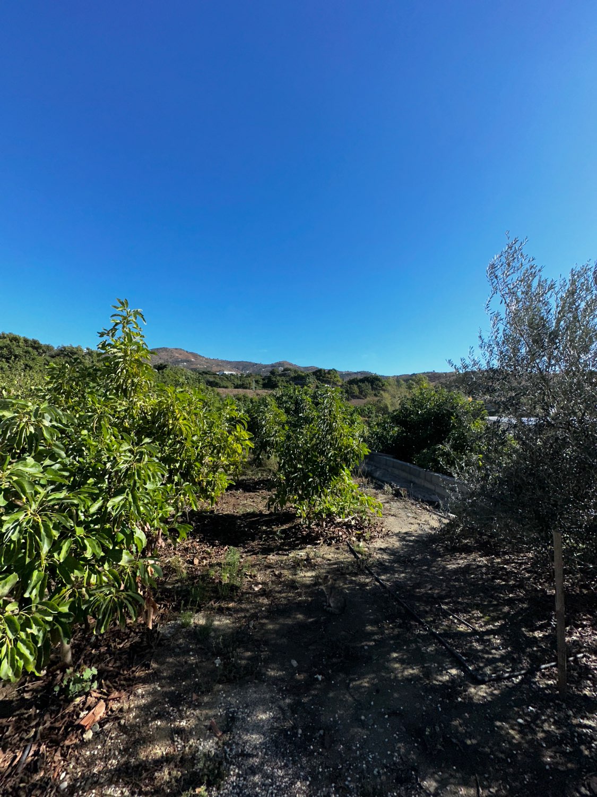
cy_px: 398
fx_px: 322
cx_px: 298
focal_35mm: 14
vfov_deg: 102.1
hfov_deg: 85.7
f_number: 2.2
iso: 32
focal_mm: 2.22
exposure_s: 1/2174
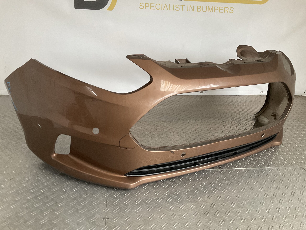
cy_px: 115
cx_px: 153
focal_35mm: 29
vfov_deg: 48.2
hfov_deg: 61.7
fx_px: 256
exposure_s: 1/50
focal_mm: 3
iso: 160
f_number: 1.8
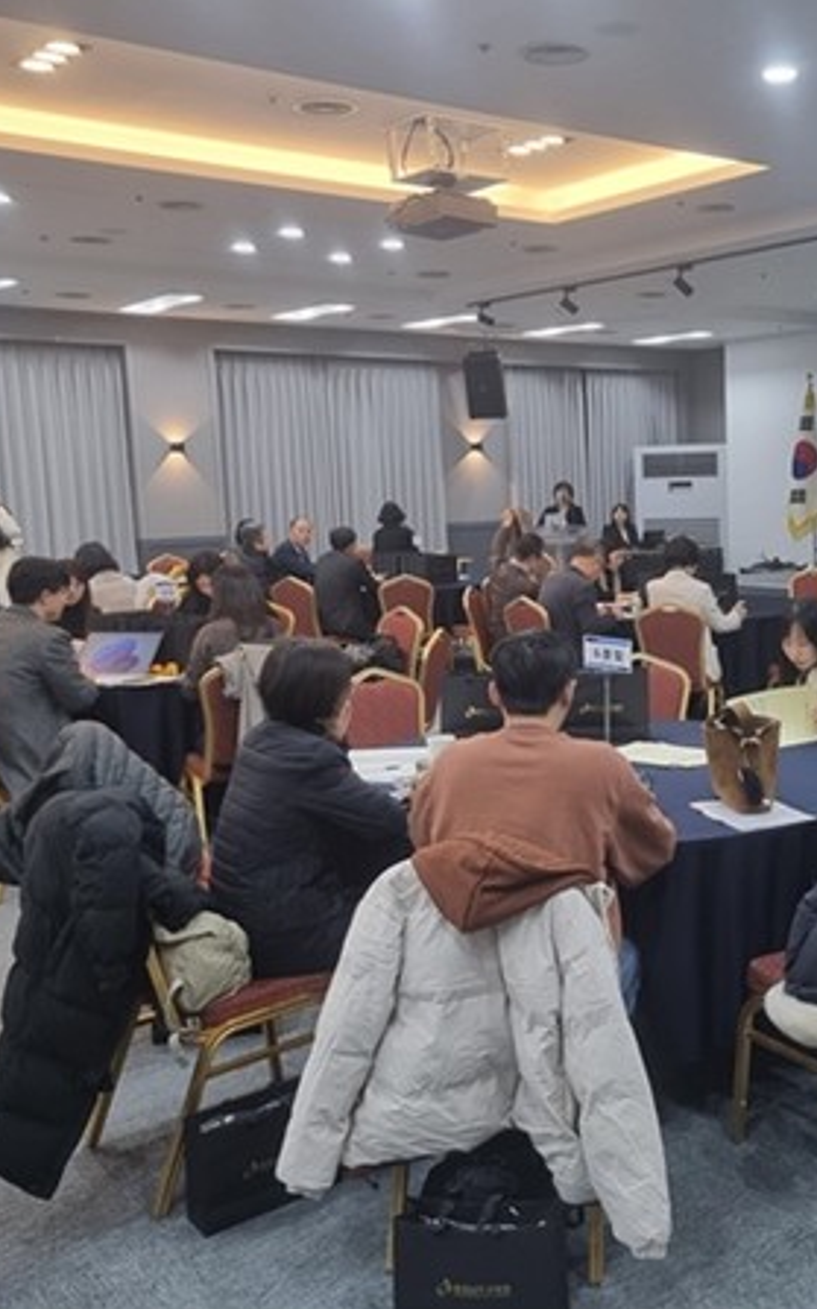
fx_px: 1319
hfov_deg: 33.0
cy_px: 653
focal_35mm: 37
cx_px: 700
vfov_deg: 52.8
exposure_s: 1/120
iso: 250
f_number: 1.8
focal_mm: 5.4
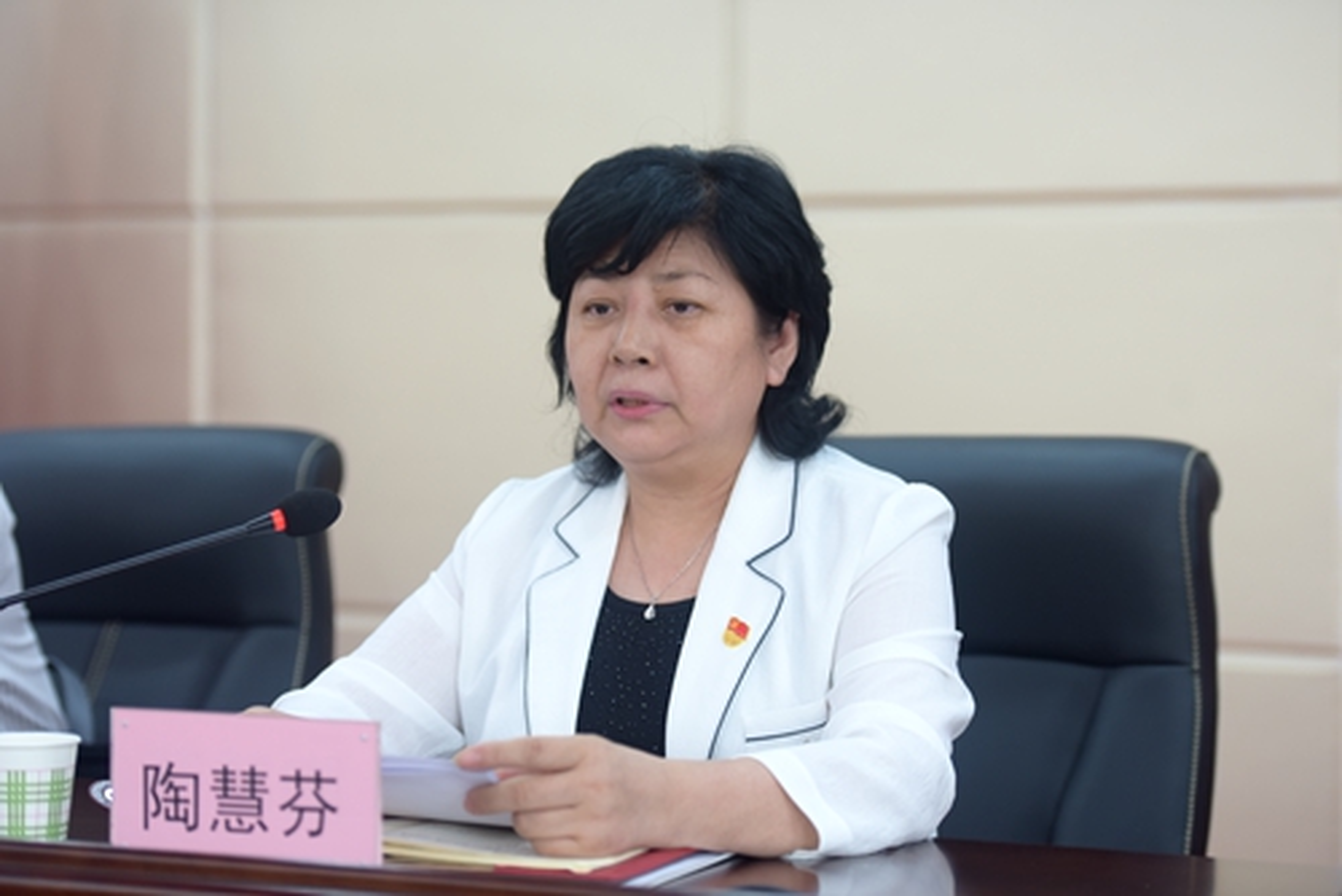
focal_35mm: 92
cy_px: 448
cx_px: 671
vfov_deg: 14.9
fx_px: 3431
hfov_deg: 22.1
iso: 800
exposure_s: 1/100
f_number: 3.2
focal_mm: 92
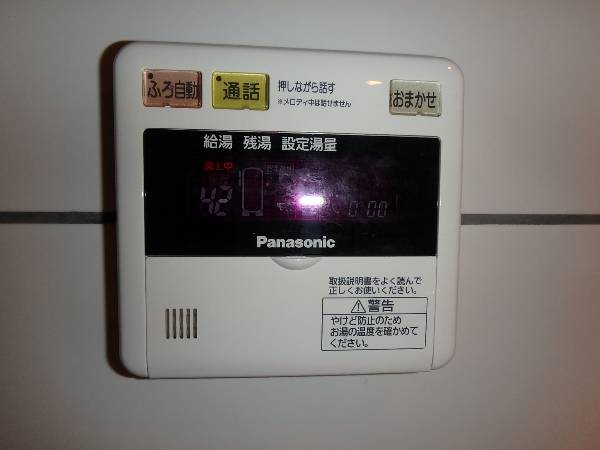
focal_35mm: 21
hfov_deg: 79.0
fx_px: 364
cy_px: 225
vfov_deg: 63.4
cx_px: 300
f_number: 6
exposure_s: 1/30
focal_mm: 3.7
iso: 160
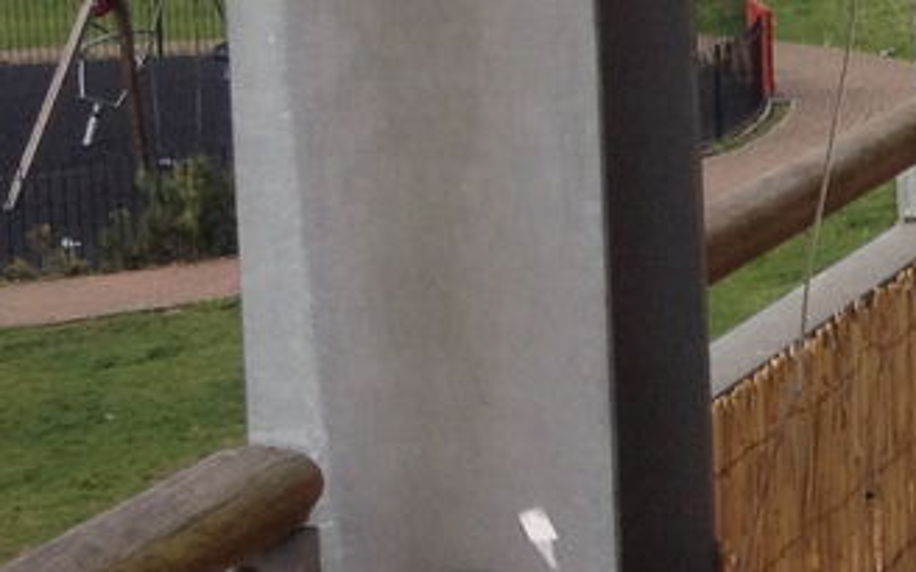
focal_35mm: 181
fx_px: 4518
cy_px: -45
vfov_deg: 7.2
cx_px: 1963
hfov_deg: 10.4
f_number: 2.4
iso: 50
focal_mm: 4.28
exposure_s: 1/863
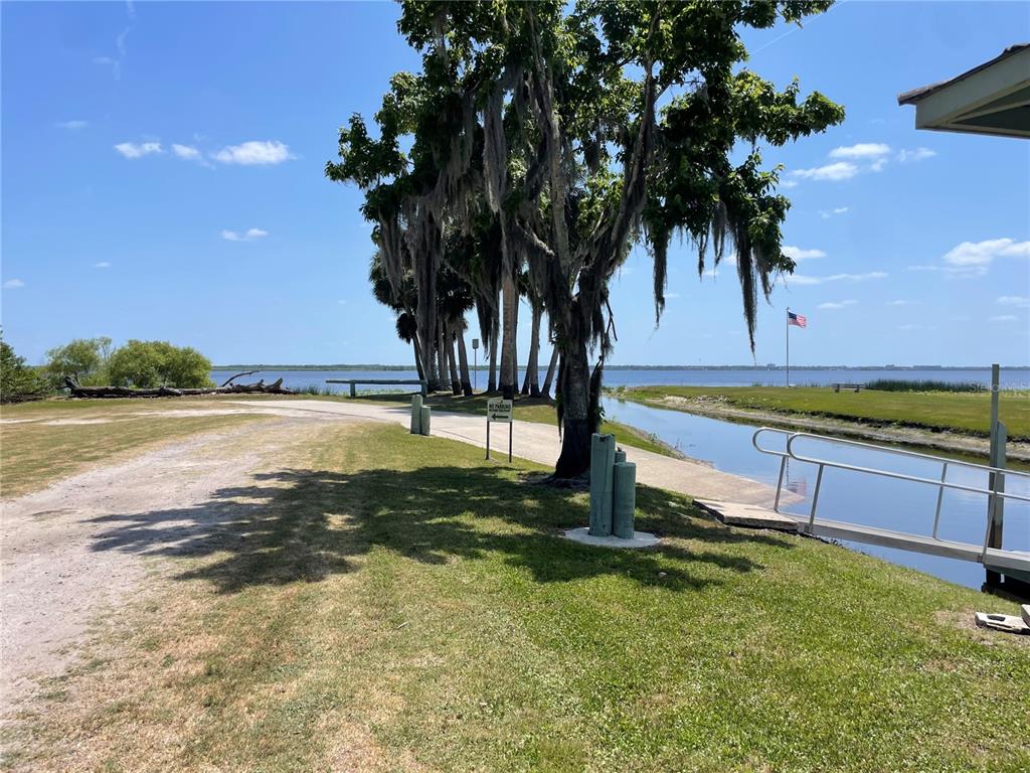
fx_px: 774
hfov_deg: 67.3
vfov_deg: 53.1
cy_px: 386
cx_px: 515
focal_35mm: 26
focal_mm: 4.2
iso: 32
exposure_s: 1/4132
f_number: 1.6
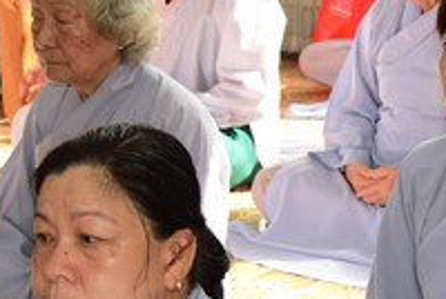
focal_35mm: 143
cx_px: 589
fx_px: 1774
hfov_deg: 13.8
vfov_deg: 9.6
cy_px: 219
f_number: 5
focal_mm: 44
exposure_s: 1/80
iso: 400
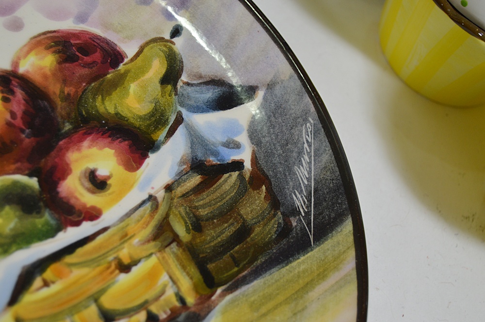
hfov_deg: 28.1
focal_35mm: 72
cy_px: 161
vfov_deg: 18.9
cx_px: 242
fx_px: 969
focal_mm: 48
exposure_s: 1/60
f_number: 5.3
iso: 450
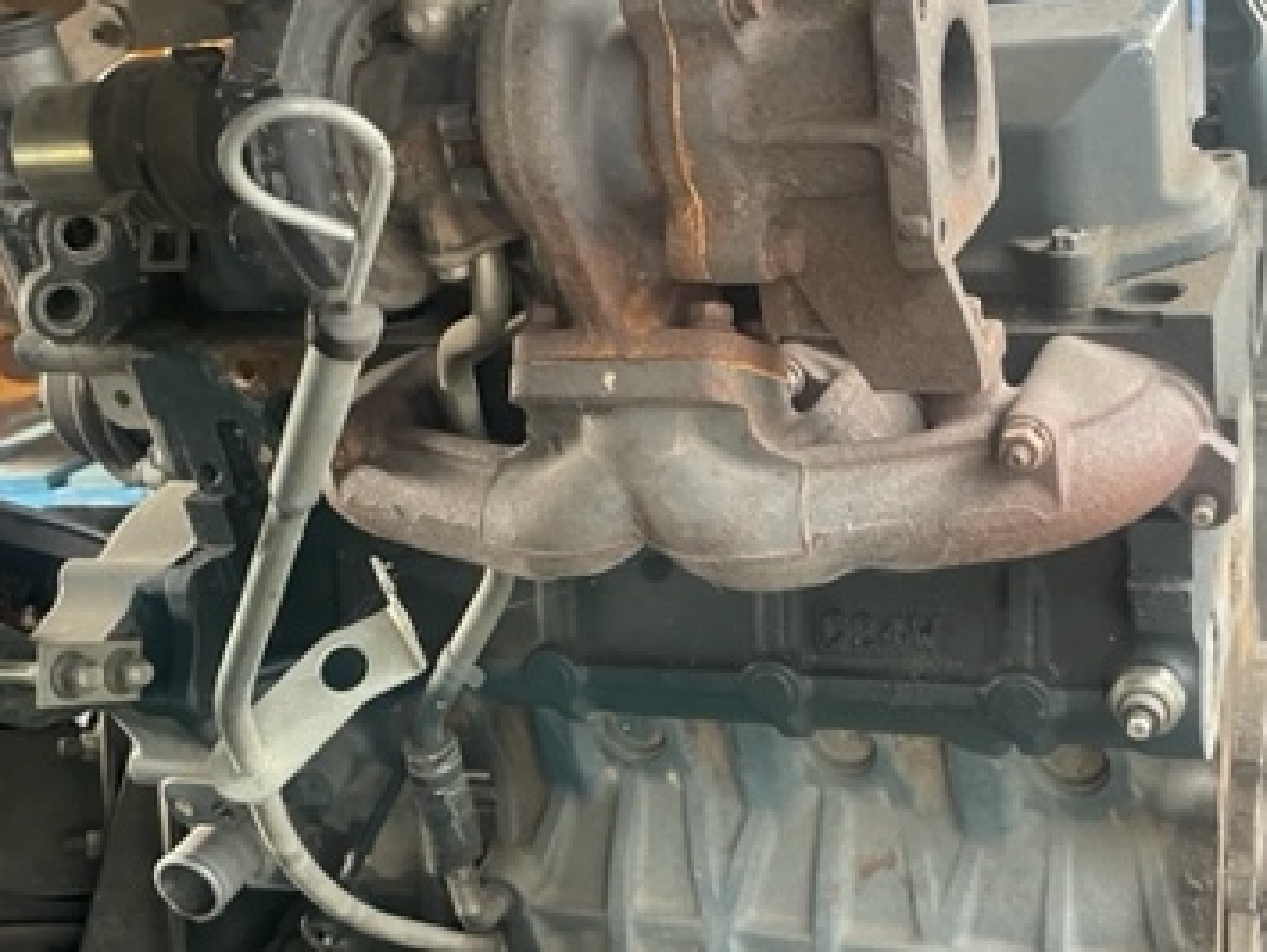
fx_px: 1721
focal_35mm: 47
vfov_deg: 30.9
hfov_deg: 40.3
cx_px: 730
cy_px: 540
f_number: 1.6
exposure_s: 1/60
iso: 250
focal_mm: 4.2
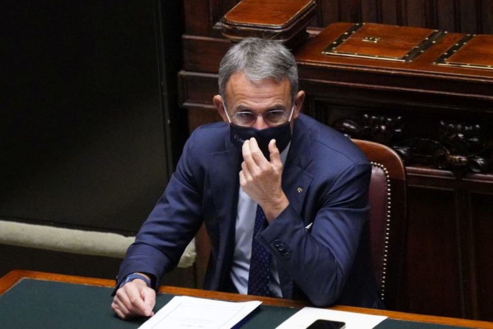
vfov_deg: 2.6
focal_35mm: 522
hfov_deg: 4.0
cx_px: 246
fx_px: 7148
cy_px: 164
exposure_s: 1/200
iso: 12800
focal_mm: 348
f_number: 5.6
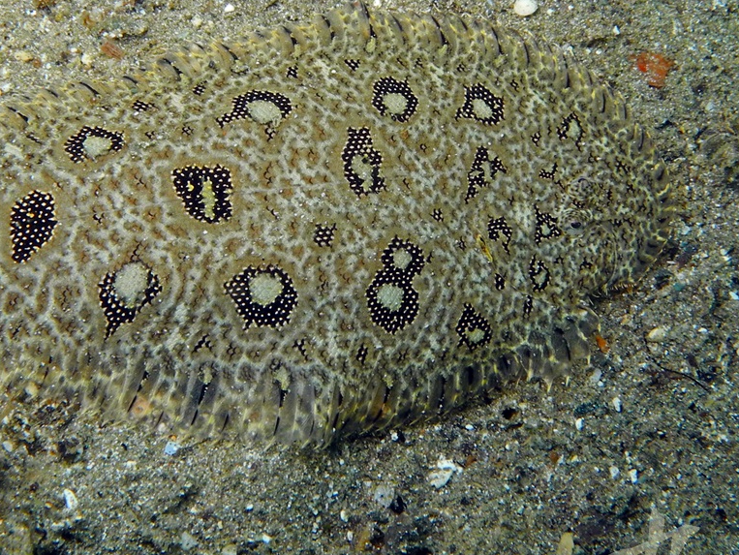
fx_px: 1175
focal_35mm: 55
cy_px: 244
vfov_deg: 26.6
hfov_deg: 34.6
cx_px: 254
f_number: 8
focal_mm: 8.8
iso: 100
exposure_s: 1/200
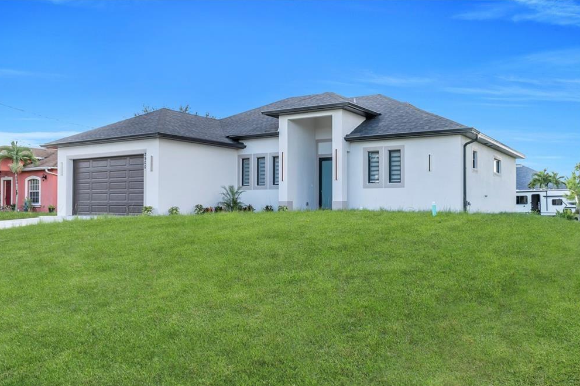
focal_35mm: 31
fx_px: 499
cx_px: 284
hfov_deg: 60.3
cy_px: 198
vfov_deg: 42.3
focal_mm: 20
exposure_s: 1/125
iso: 100
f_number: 5.6
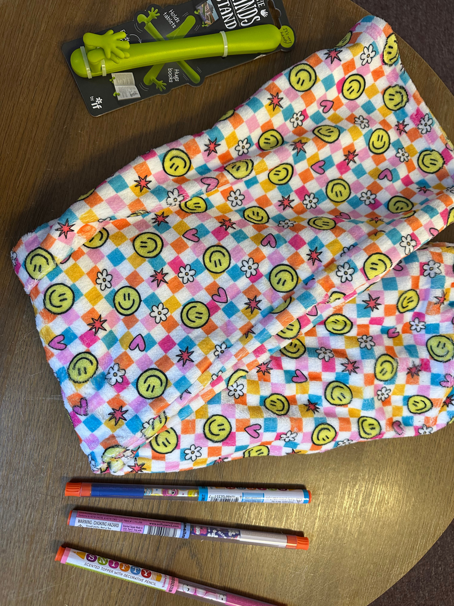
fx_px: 420
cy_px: 303
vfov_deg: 71.6
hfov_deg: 56.8
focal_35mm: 24
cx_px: 227
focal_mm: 6.86
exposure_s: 1/120
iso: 200
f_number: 1.78
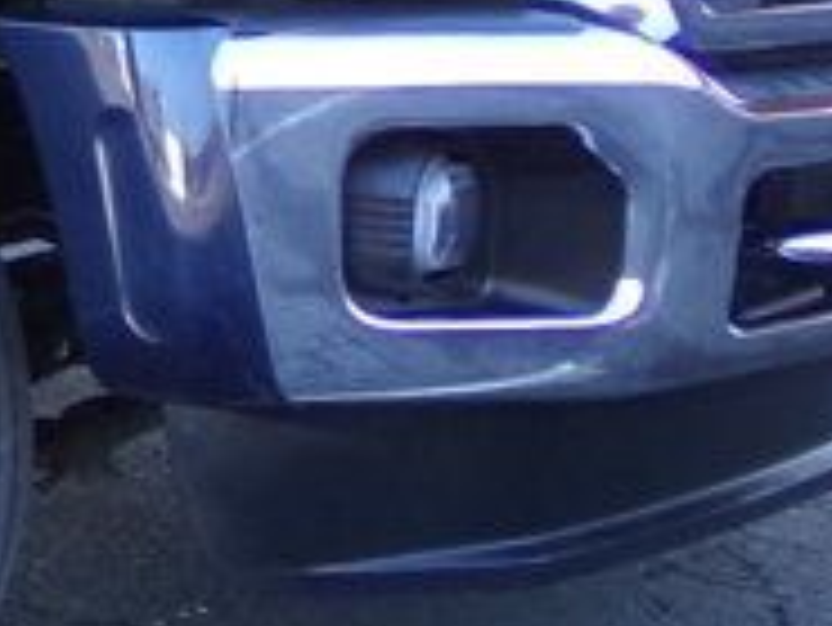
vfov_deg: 11.1
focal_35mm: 133
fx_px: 3199
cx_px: -729
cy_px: 158
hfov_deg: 13.2
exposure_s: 1/60
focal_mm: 4.3
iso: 100
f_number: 3.7
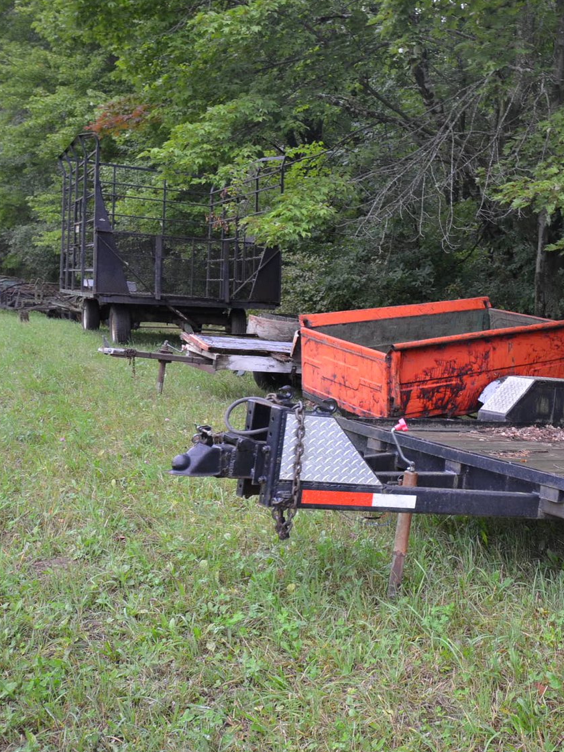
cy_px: 372
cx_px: 479
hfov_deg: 31.7
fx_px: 956
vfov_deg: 42.9
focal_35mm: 44
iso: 800
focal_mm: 20
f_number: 4.5
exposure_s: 1/60
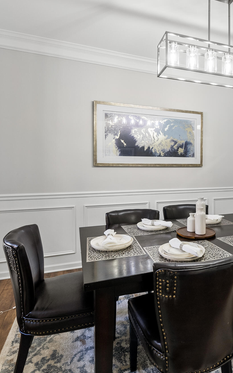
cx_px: 172
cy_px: 163
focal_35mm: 22
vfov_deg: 79.3
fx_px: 223
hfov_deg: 52.9
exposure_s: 1/10
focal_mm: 12
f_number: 7.1
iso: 800
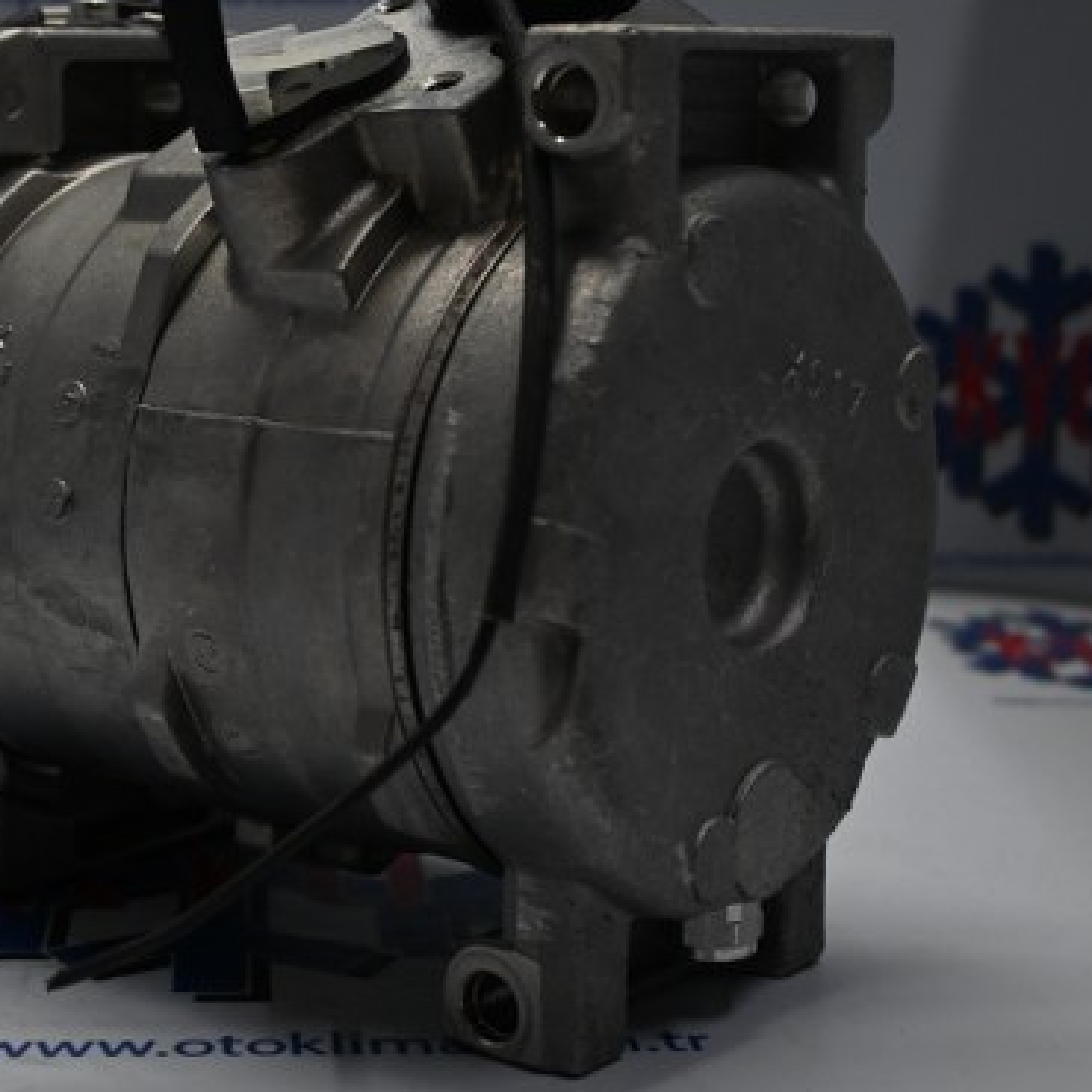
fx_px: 2460
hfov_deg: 24.8
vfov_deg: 24.9
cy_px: 394
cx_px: 286
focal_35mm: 69
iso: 450
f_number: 4.2
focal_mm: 25
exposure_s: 1/125
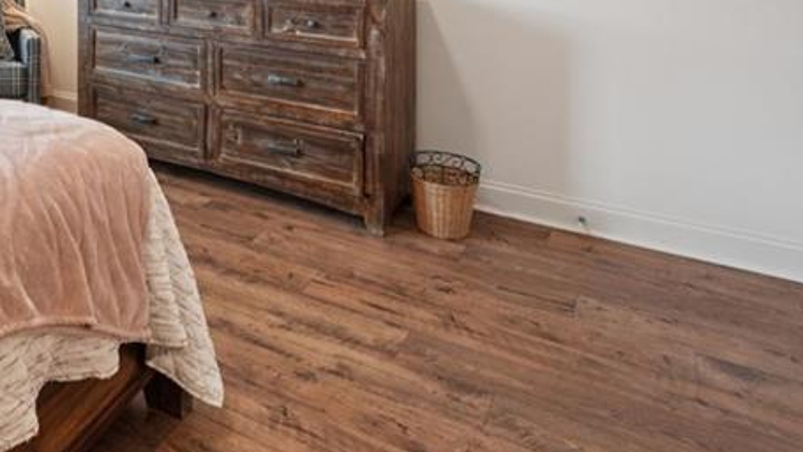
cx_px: 71
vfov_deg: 31.1
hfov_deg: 51.9
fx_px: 703
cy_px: -64
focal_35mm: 33
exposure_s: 1/5
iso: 320
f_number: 8
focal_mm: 14
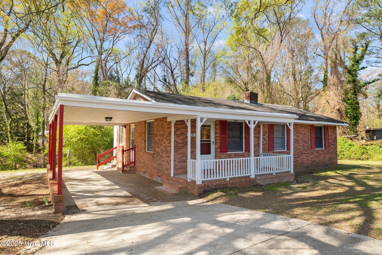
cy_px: 128
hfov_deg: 76.1
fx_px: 244
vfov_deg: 55.1
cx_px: 191
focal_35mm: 23
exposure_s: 1/100
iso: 100
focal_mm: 23
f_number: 8
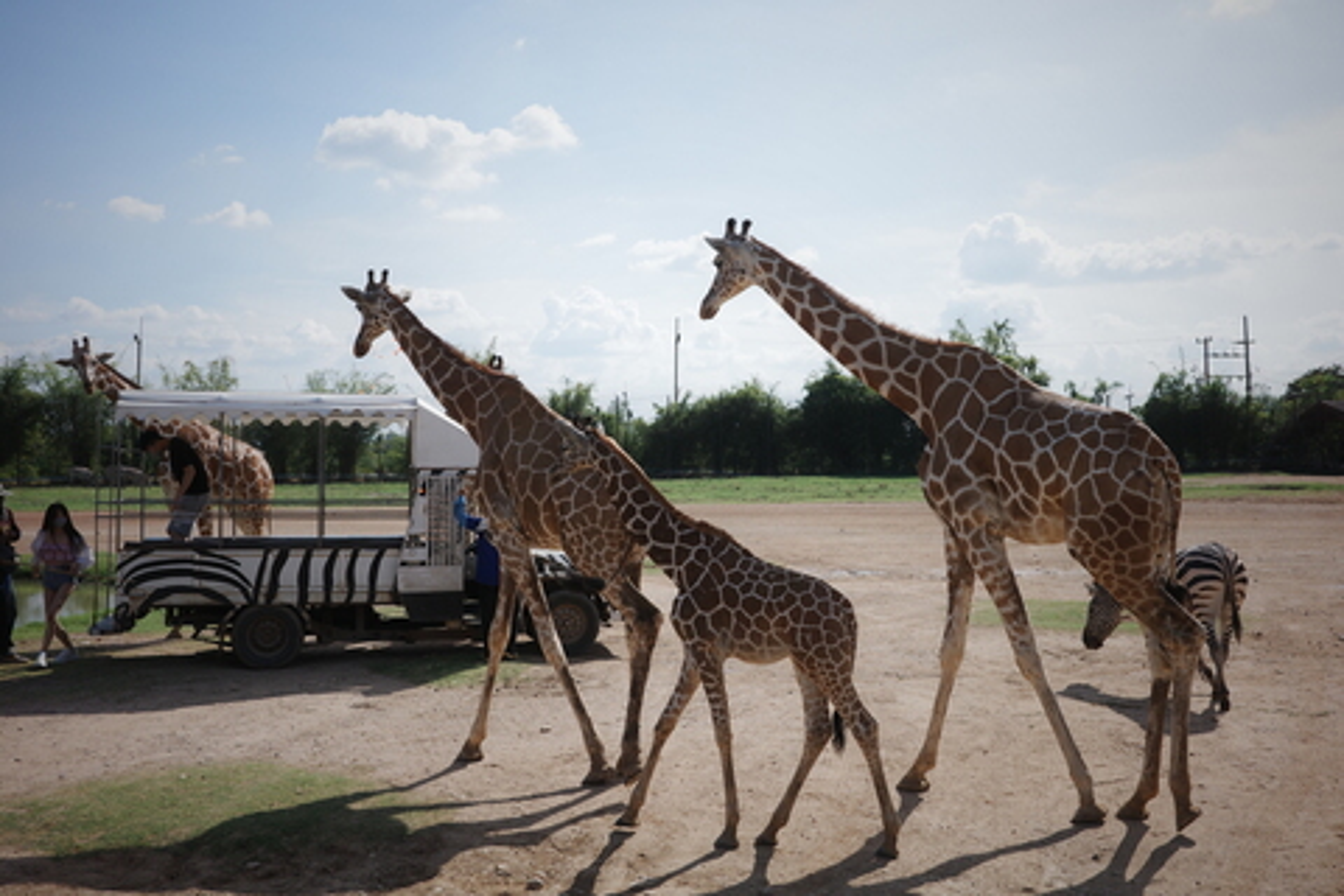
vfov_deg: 33.4
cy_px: 448
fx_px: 1493
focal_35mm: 40
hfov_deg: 48.5
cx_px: 672
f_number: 5.6
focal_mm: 26
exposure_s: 1/1000
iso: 200
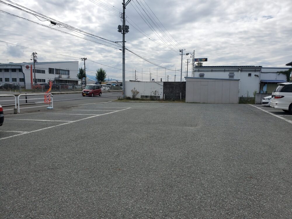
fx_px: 219
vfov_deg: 53.1
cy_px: 110
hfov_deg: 67.3
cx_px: 146
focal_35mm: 26
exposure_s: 1/2339
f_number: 2.4
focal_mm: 4.3
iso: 50
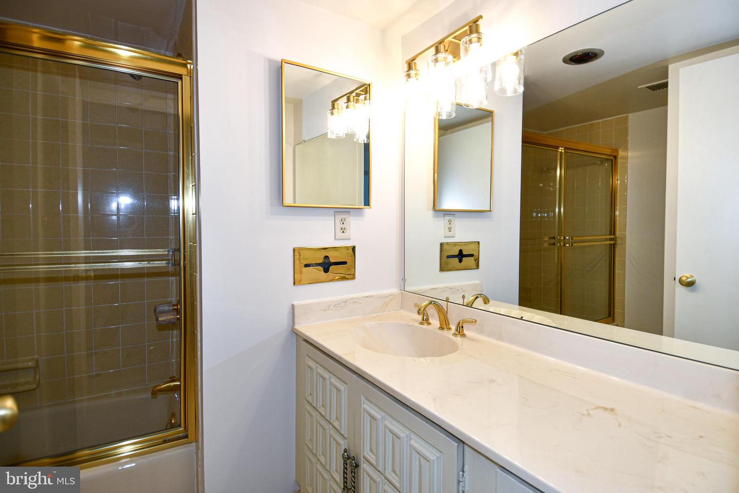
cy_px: 246
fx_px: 369
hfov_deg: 90.0
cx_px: 370
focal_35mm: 18
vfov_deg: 67.4
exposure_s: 1/80
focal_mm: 12
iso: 200
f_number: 4.5
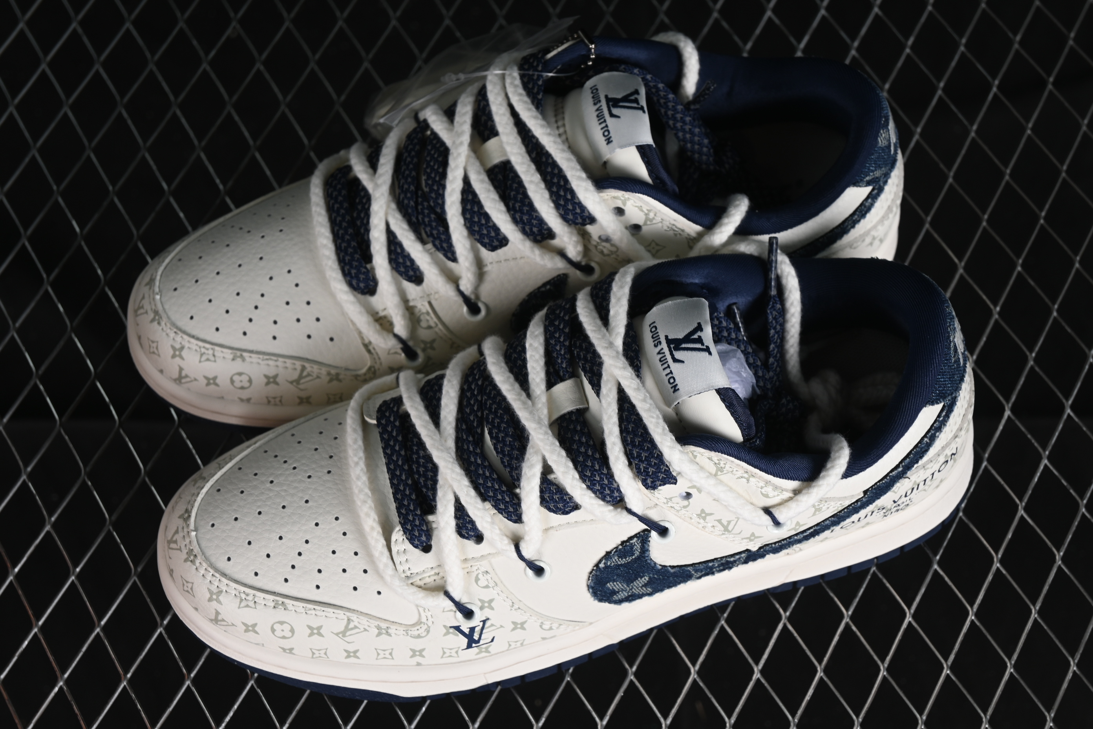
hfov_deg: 27.0
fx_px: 2277
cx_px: 546
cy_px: 364
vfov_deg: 18.2
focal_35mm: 75
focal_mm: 50
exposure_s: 1/80
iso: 160
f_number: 7.1
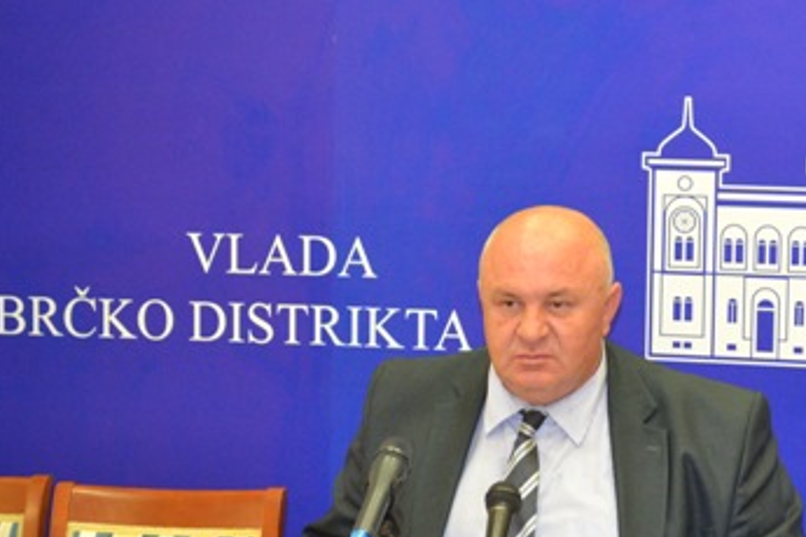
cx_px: 619
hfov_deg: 14.7
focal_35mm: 139
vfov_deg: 9.9
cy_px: 386
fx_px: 3112
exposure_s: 1/60
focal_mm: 50
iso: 2000
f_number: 5.6
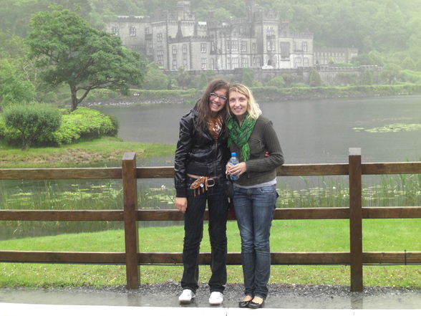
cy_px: 158
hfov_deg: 28.6
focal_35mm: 68
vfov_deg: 21.6
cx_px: 210
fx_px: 827
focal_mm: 14.2
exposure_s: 1/100
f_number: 4
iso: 200
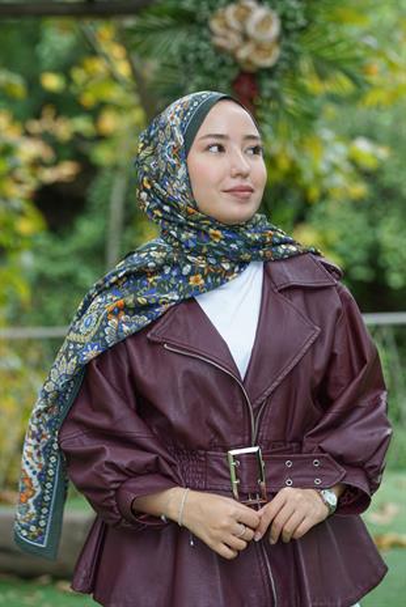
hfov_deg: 13.4
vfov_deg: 20.0
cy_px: 304
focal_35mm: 102
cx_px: 203
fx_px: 1723
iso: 200
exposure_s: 1/100
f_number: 4.5
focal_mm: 102
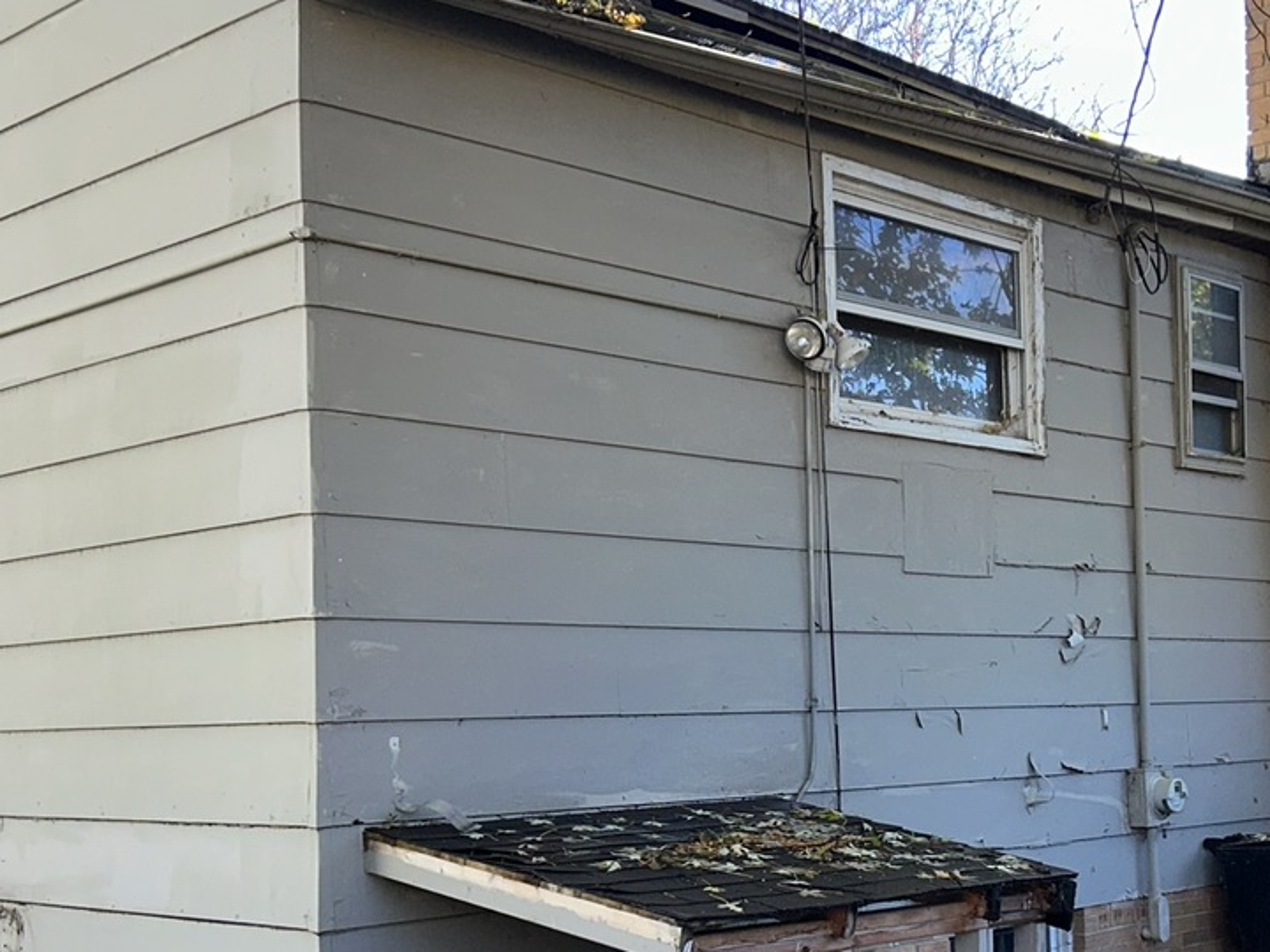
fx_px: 1908
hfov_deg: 36.4
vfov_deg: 27.7
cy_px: 707
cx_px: 847
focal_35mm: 52
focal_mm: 5.7
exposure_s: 1/504
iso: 32
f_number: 1.5
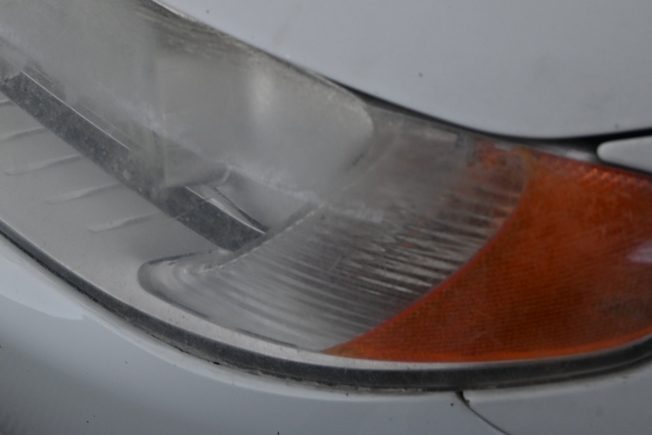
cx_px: 132
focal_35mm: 64
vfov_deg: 21.0
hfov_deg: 30.7
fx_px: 1156
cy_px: 89
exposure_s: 1/25
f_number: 4.2
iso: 180
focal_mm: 25
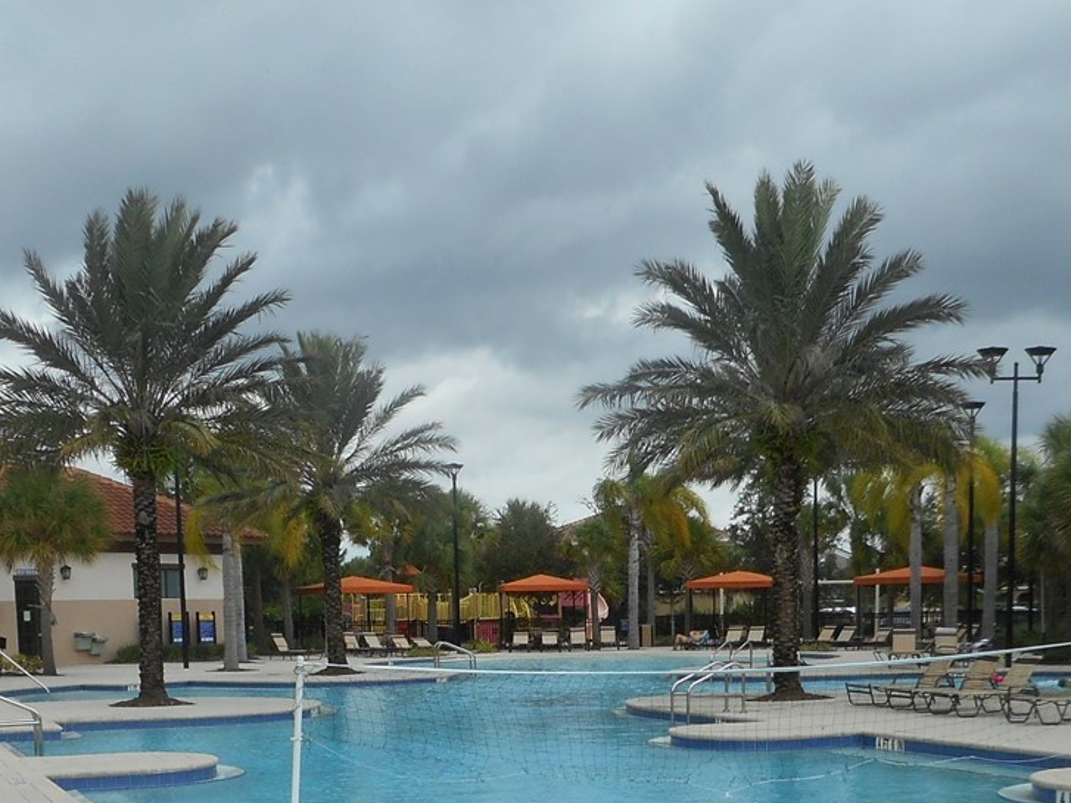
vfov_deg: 25.2
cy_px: 819
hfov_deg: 34.9
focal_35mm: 55
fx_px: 1701
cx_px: 588
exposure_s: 1/640
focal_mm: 4.5
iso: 80
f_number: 3.7
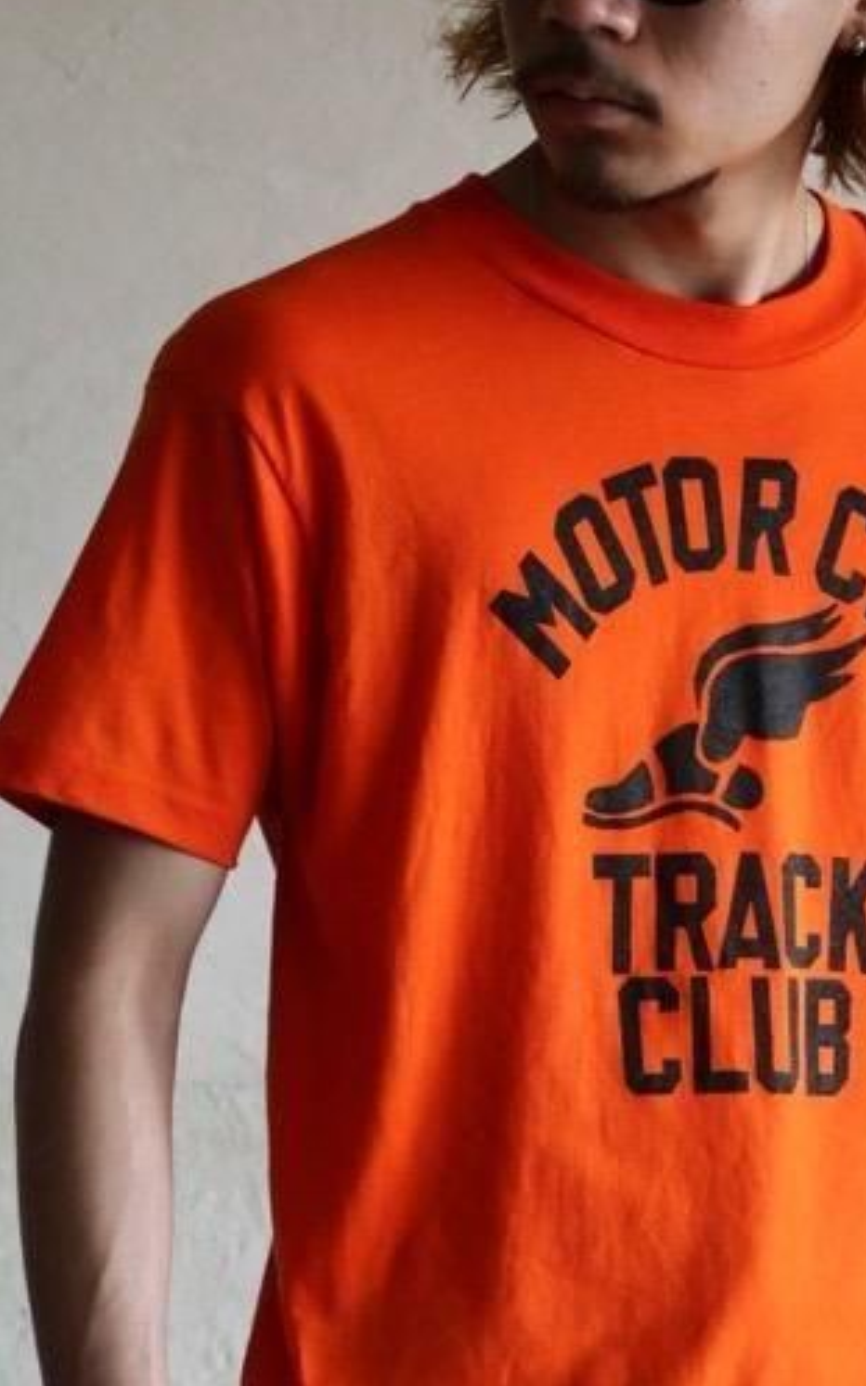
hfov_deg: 6.9
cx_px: 618
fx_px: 7141
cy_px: 1109
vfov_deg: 11.1
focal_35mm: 189
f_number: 4
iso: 1250
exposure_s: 1/125
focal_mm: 52
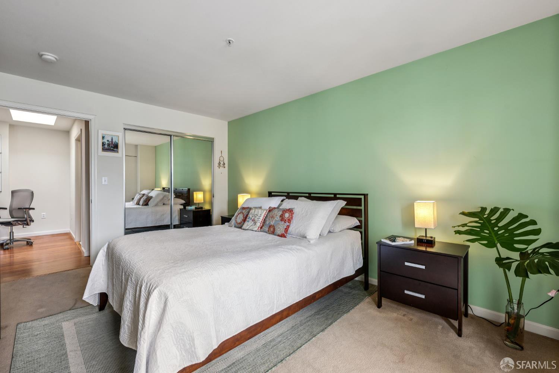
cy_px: 186
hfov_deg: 98.5
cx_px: 280
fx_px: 241
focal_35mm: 16
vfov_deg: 75.5
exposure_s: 1/6
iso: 160
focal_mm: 15.5
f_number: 8
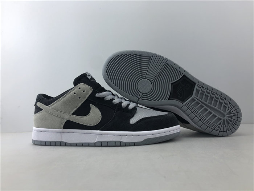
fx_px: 205
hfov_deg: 63.4
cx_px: 127
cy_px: 96
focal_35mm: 28
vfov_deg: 49.7
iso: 20
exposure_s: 1/203
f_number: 1.8
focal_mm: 4
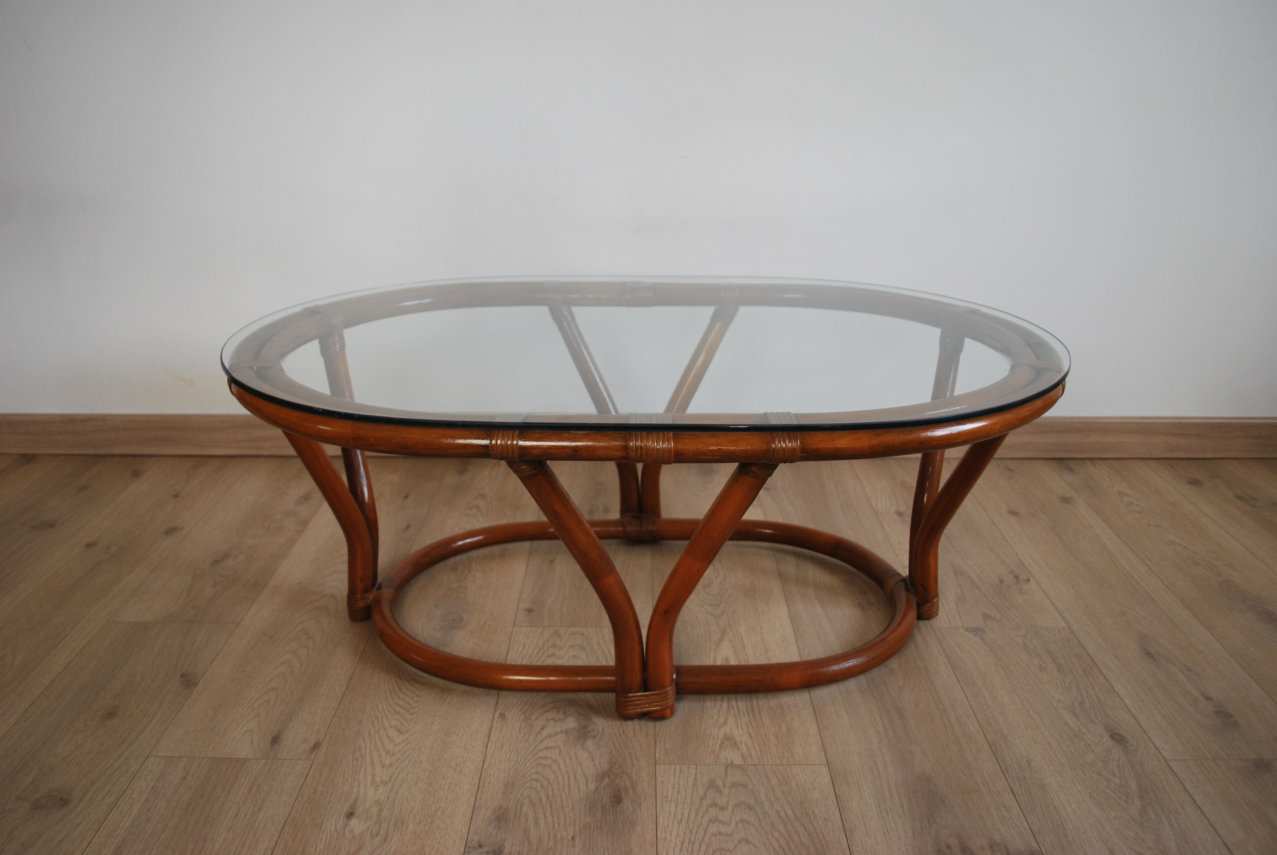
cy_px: 428
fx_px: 1065
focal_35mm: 30
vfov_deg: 43.7
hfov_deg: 61.9
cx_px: 638
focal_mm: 20
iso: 200
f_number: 3.8
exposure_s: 1/30
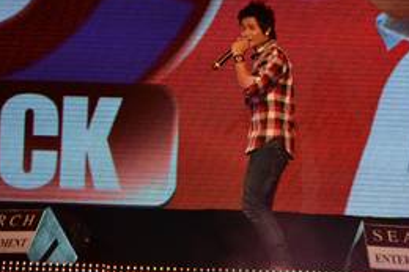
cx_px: 220
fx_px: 4123
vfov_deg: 3.8
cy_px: 148
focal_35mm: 363
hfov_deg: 5.7
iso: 2000
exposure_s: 1/500
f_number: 5.6
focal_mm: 105
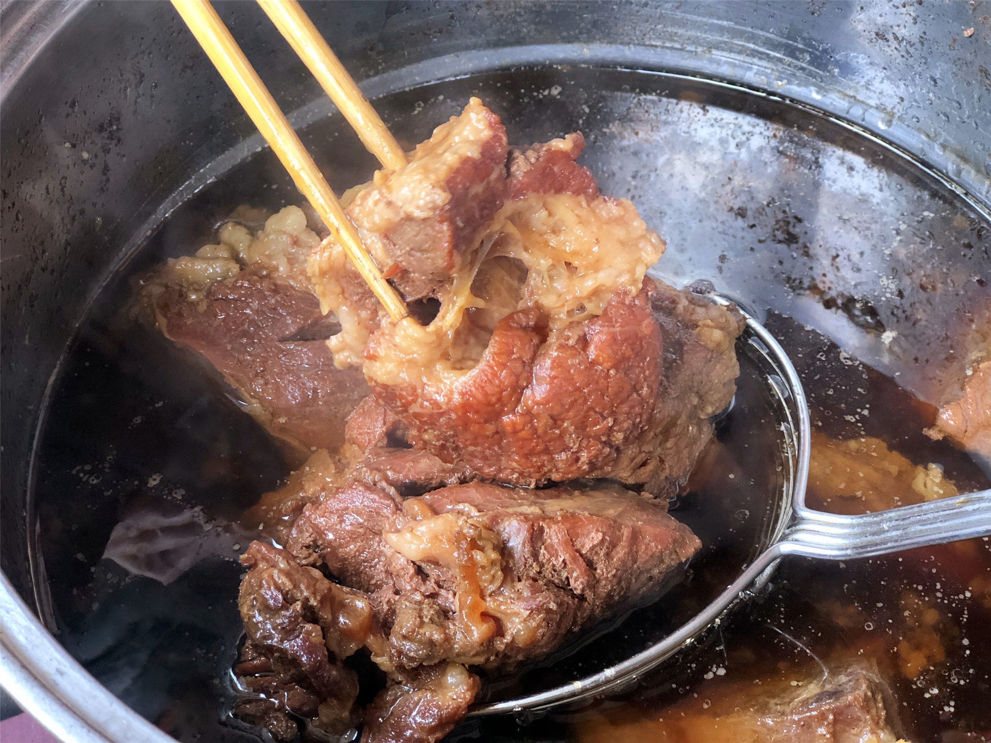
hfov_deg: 33.8
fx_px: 1632
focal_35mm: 57
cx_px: 496
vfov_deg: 25.7
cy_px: 372
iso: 125
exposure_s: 1/30
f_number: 2.8
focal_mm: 6.6
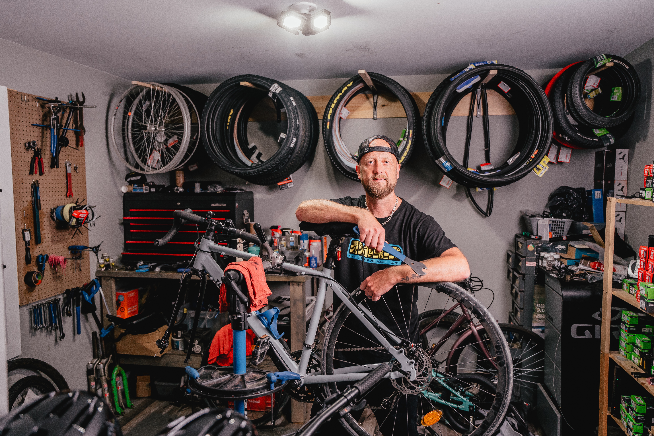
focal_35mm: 28
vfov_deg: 46.8
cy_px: 218
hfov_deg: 66.0
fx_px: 503
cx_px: 327
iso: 800
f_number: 3.2
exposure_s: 1/250
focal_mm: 27.7
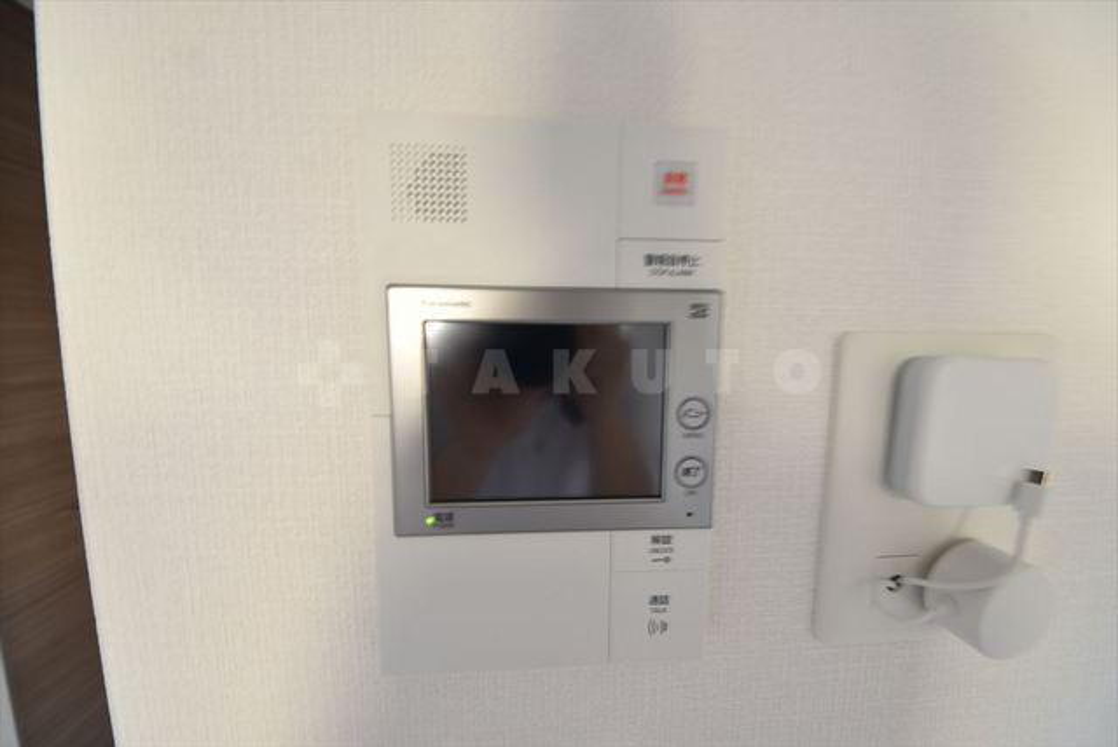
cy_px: 374
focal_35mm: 12
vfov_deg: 90.1
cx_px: 559
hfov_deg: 112.6
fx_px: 373
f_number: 8
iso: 180
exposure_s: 1/4
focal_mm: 8
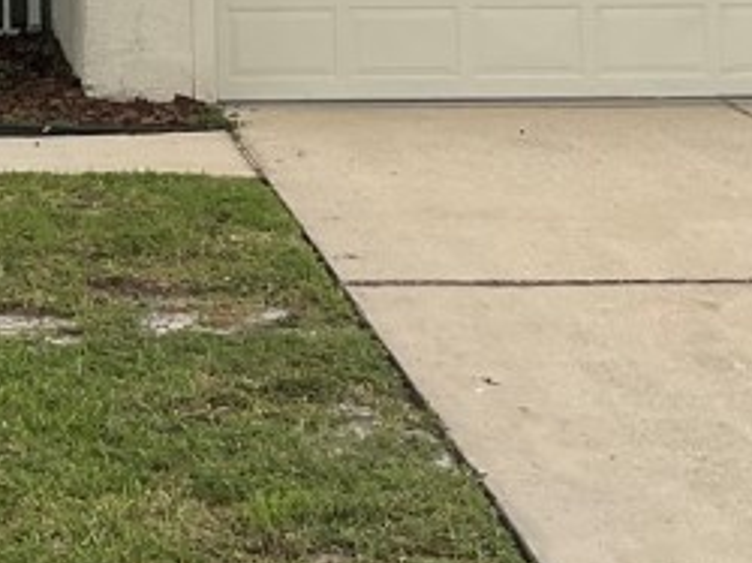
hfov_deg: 16.3
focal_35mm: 119
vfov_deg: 11.8
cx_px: 36
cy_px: -310
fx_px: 2583
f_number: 1.8
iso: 16
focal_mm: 3
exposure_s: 1/299
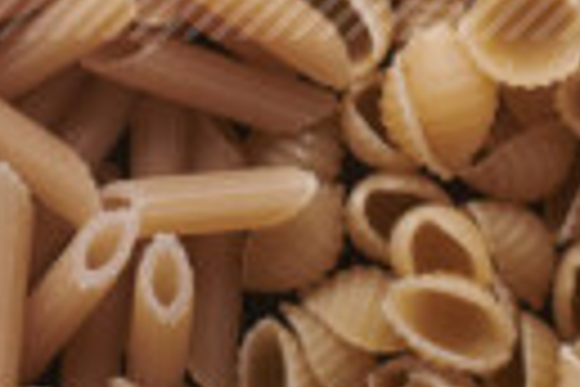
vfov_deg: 4.3
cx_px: -279
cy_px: -734
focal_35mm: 311
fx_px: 5010
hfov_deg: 6.5
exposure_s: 1/100
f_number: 8
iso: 160
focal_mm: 50
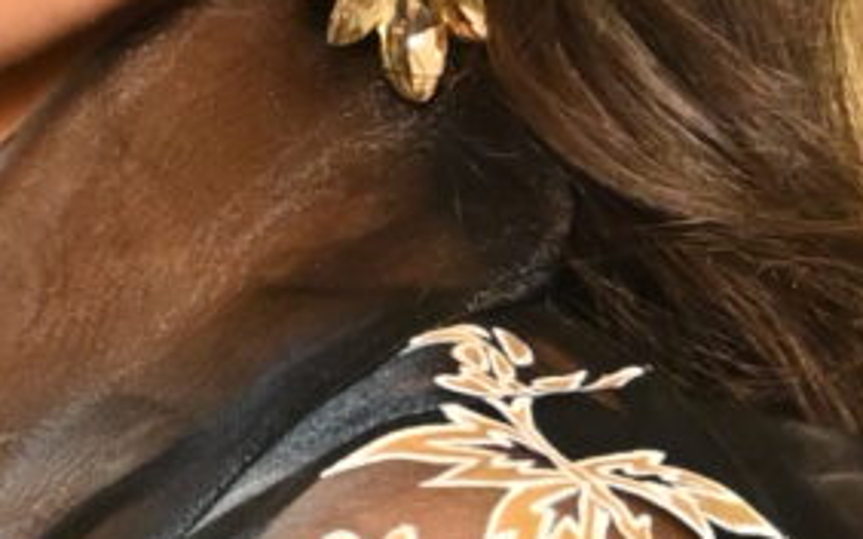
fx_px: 13048
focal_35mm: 555
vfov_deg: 2.4
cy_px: 1292
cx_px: -427
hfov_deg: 3.8
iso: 1250
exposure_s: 1/80
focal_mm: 40
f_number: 5
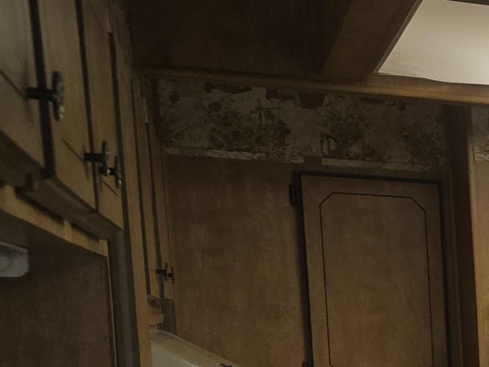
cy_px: 504
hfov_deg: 15.8
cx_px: 1004
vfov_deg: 14.7
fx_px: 1342
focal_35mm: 95
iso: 64
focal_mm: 5.4
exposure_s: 1/60
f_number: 1.8
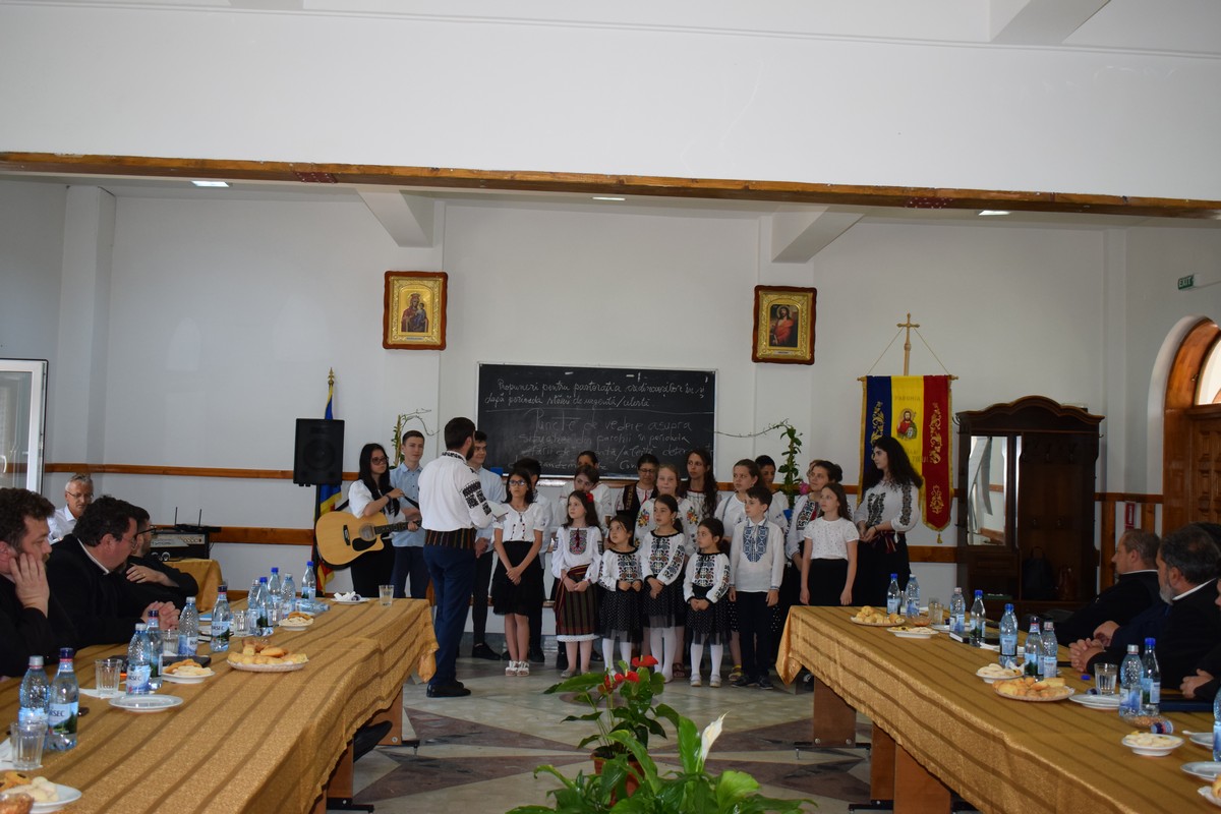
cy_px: 407
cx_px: 610
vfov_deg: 33.0
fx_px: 1374
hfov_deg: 47.9
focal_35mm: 40
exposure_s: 1/100
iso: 800
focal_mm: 27
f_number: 5
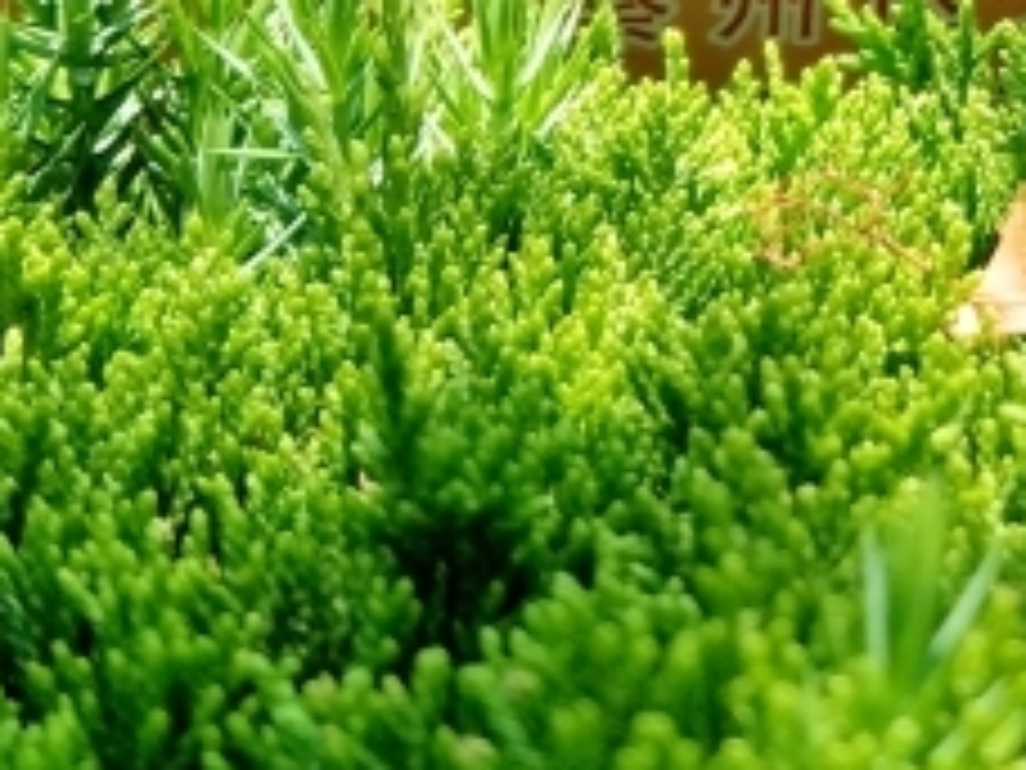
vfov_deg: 12.9
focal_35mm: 108
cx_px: 914
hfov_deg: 17.9
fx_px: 3201
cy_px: -450
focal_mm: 4.1
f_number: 1.7
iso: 70
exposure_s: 1/458
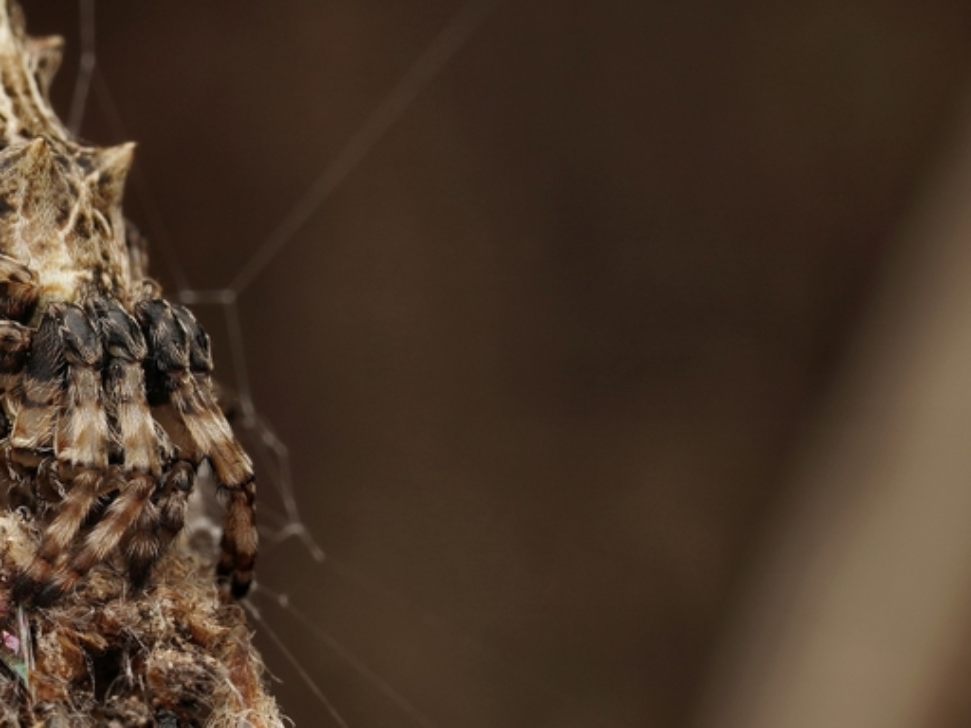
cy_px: 428
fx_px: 8107
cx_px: -63
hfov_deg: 6.8
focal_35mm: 289
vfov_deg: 5.1
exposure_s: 1/100
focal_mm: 90
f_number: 11
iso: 100
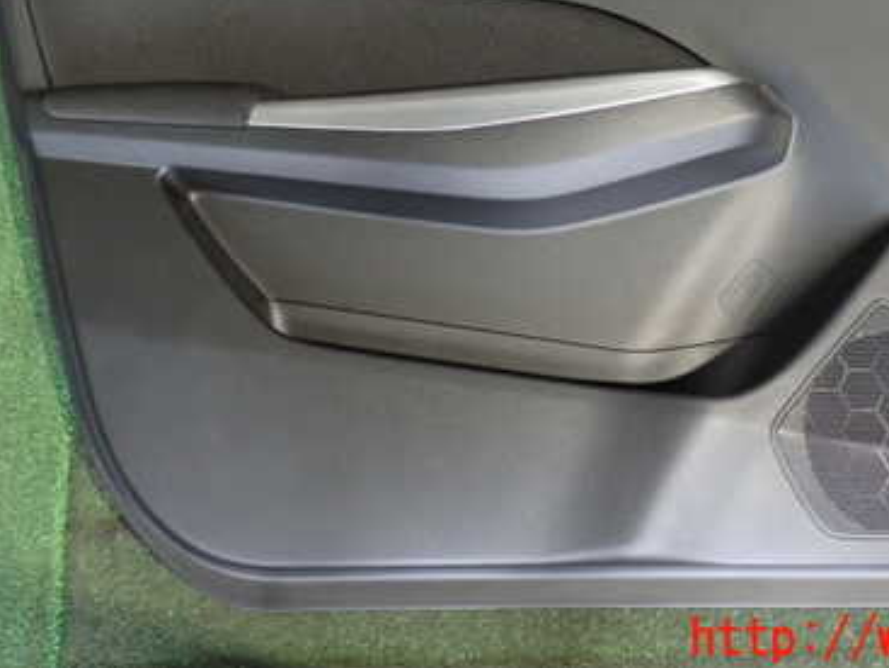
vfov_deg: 29.0
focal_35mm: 49
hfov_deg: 38.8
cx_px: 511
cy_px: 126
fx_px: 1260
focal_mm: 5.4
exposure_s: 1/15
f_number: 3.2
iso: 800
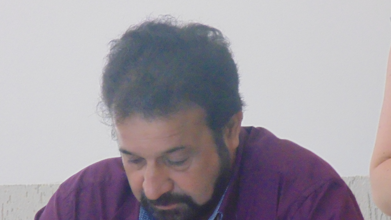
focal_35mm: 605
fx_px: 6272
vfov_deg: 2.0
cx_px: 172
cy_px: 136
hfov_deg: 3.6
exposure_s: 1/30
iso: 800
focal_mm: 79.9
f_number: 6
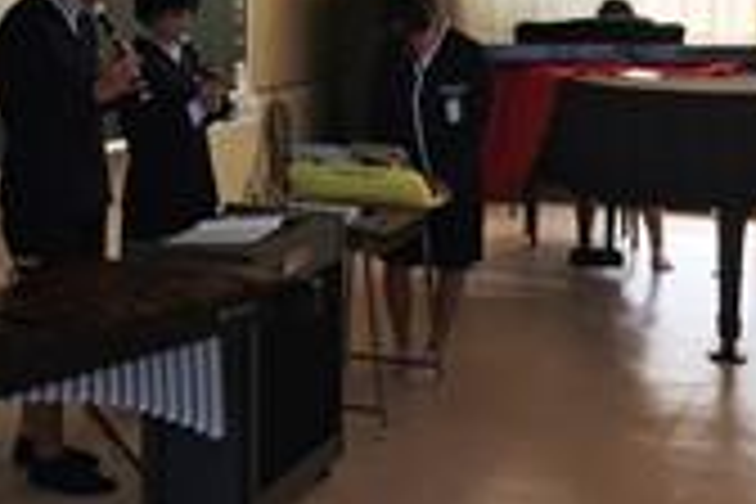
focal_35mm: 72
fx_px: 1512
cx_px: 351
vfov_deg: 18.6
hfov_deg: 28.1
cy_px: 36
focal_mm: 4.15
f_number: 2.2
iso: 32
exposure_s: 1/599
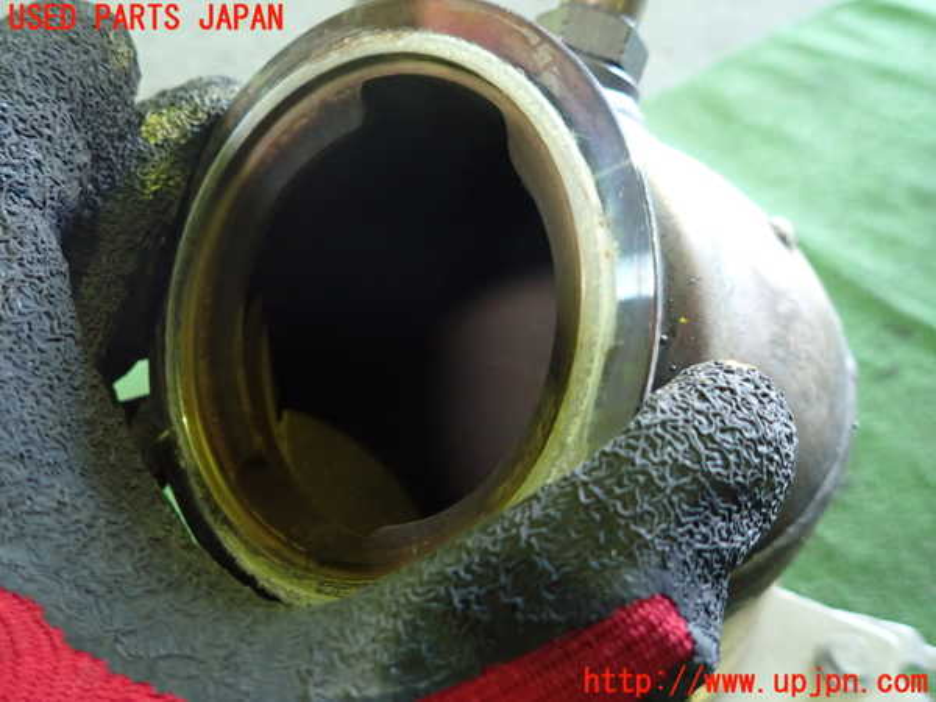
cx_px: 468
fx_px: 676
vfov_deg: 54.9
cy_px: 351
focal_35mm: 25
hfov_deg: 69.4
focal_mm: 4.5
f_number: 2
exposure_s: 1/30
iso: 800
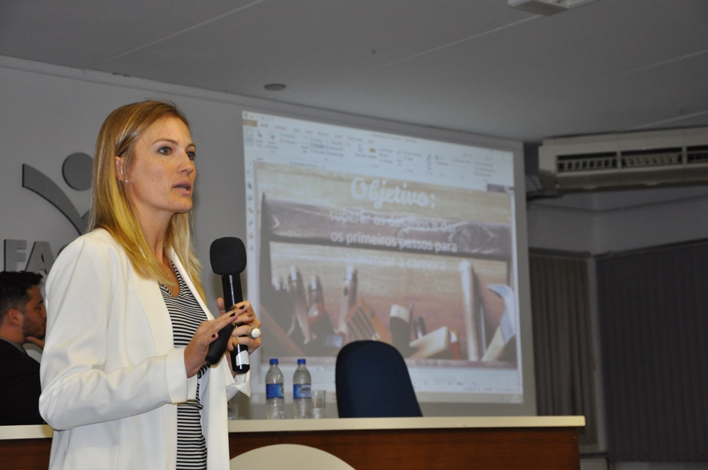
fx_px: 1473
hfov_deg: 27.0
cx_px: 354
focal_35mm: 75
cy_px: 235
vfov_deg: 18.1
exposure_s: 1/60
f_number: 5
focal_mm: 50
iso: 800
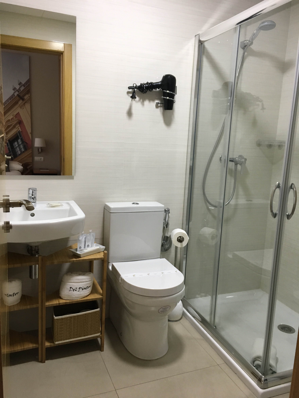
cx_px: 150
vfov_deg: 61.7
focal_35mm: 29
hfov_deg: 48.2
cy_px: 199
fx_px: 334
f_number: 2.2
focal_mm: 4.15
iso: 125
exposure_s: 1/33
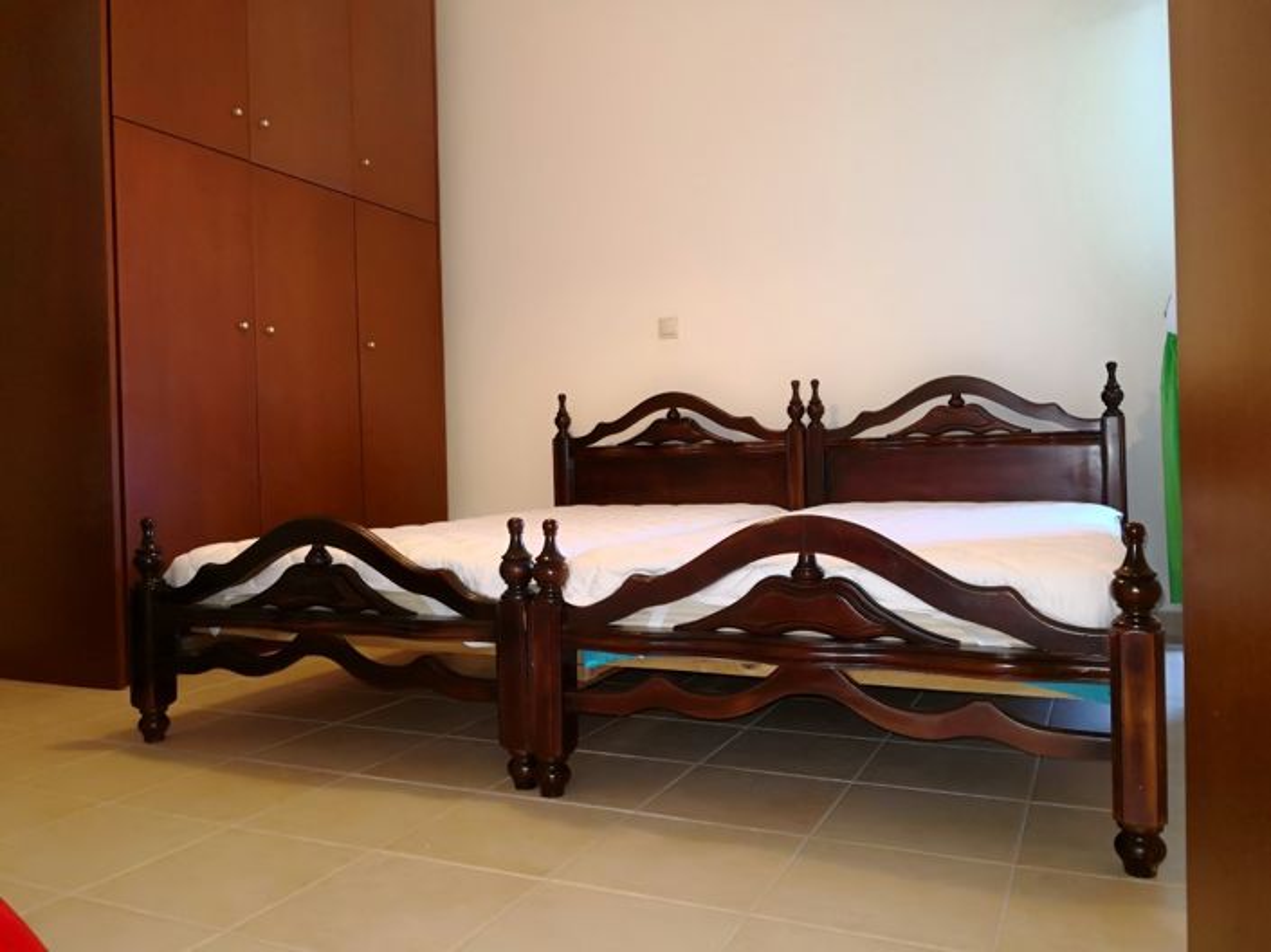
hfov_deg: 65.3
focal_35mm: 27
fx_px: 991
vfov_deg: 51.3
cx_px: 636
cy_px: 476
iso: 250
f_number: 1.6
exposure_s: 1/33.3
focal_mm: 3.95
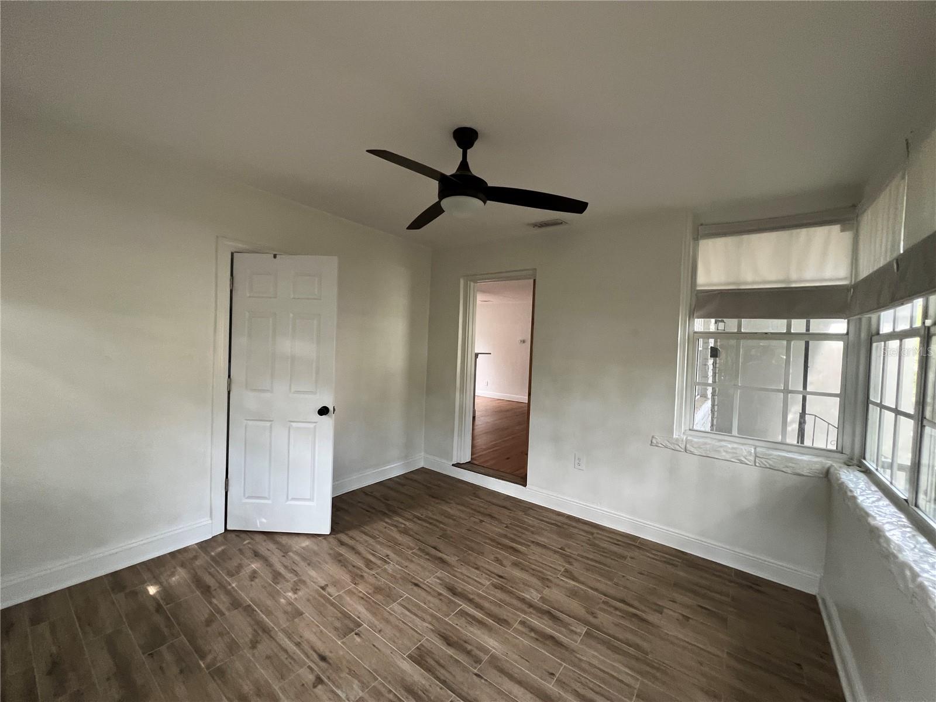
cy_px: 351
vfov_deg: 89.9
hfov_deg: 106.2
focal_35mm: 13
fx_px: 352
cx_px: 468
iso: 200
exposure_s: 1/99
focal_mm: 1.57
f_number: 1.8
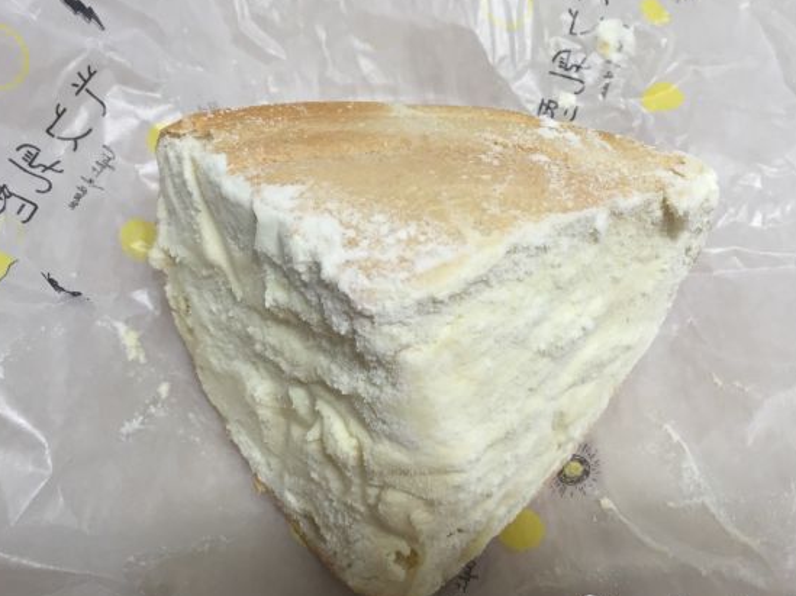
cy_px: 324
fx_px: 850
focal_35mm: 37
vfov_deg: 38.6
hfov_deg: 50.1
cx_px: 420
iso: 80
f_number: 2.2
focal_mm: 4.15
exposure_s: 1/33
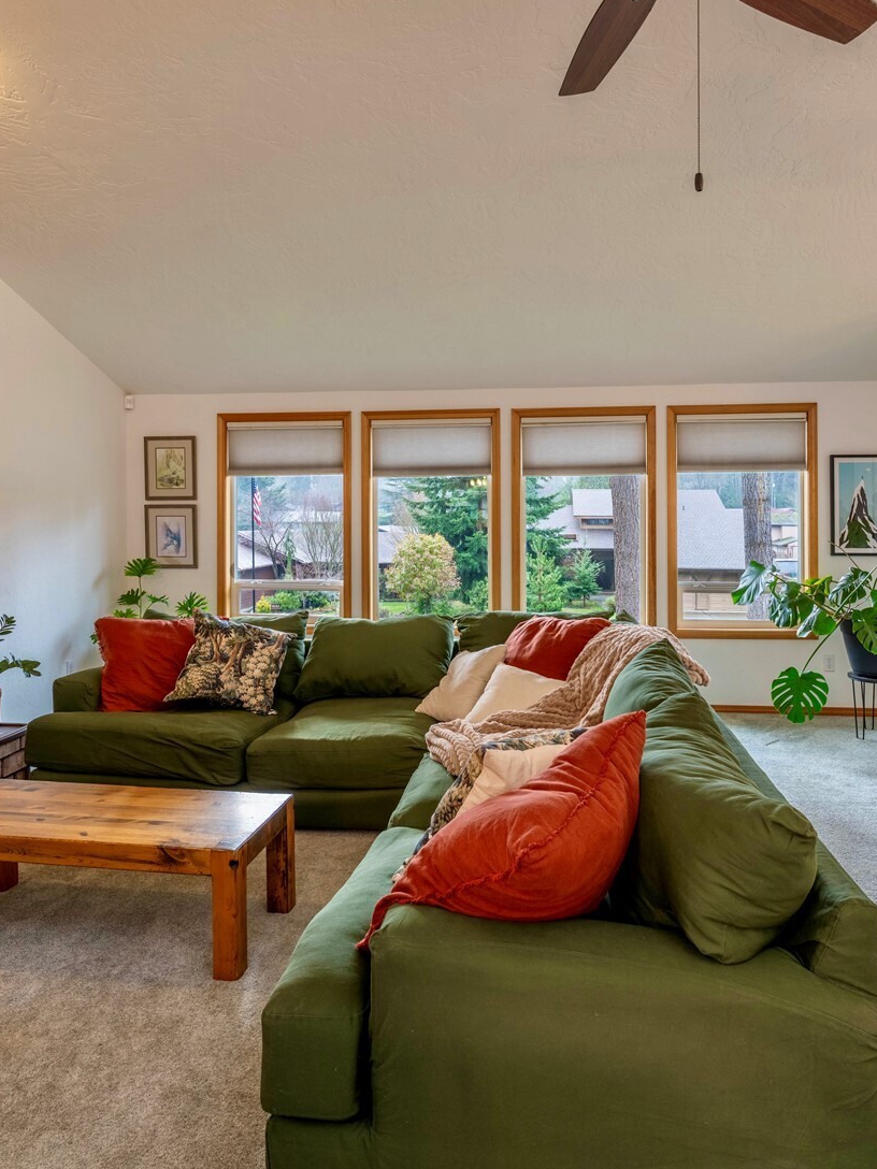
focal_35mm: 21
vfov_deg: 79.0
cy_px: 576
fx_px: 709
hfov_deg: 63.1
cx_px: 367
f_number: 8
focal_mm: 14
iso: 320
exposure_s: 1/40
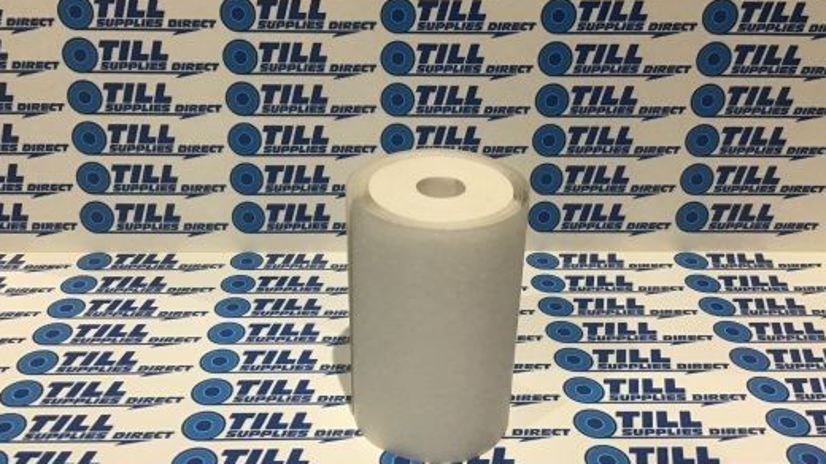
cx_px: 391
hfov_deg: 51.6
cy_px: 237
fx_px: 854
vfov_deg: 30.4
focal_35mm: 39
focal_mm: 3.3
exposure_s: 1/33
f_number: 2.4
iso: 125
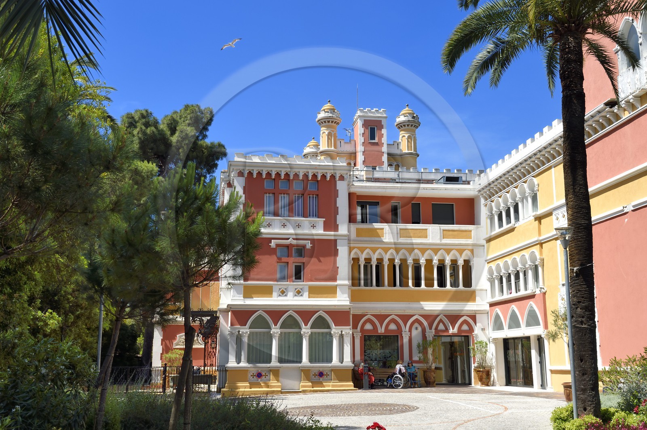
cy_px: 215
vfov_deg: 33.3
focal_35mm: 40
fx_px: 718
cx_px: 324
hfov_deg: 48.5
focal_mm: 40
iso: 200
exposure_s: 1/160
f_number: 14
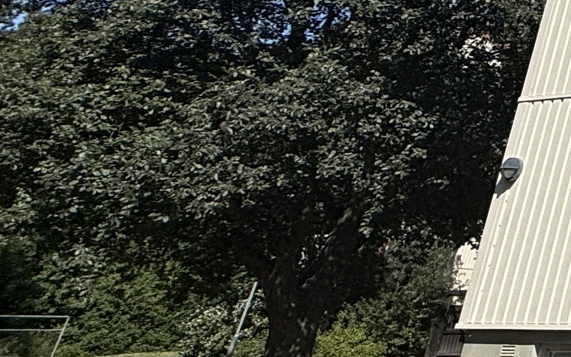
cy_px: -107
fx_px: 996
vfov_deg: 18.8
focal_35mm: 64
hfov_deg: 18.7
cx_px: 1163
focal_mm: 2.22
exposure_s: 1/4149
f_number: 2.2
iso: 50
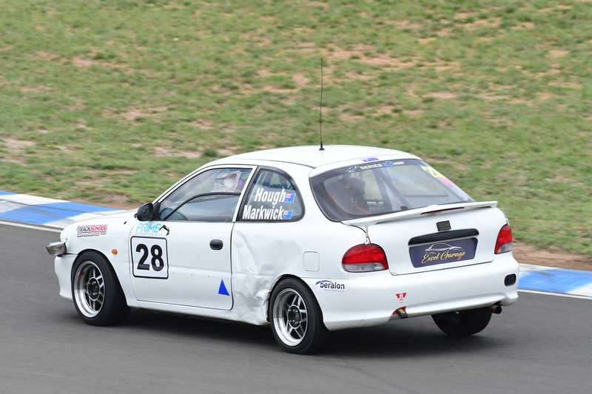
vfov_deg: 1.8
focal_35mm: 750
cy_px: 197
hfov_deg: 2.8
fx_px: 12330
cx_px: 296
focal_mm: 500
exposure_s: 1/640
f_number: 10
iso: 640
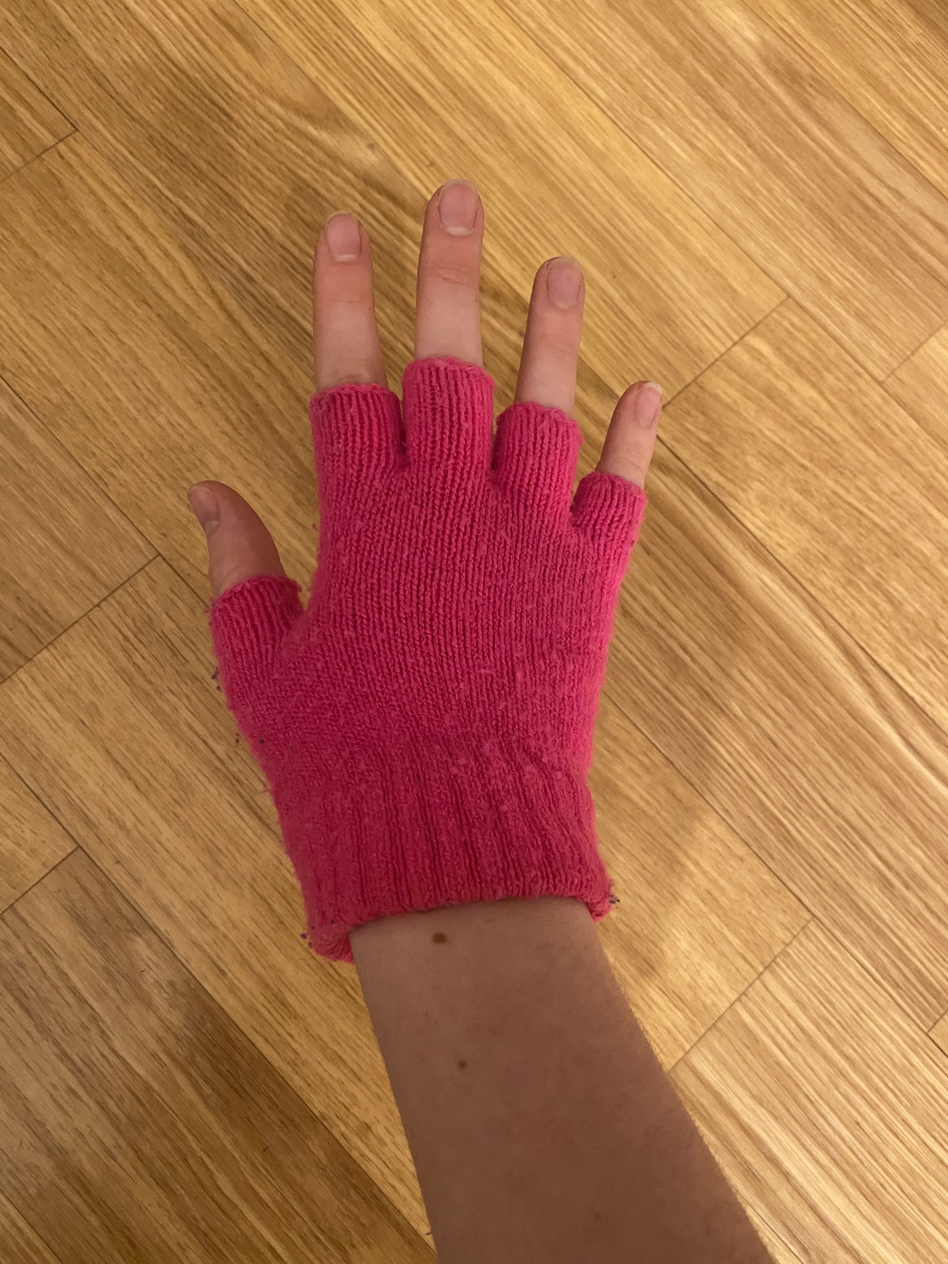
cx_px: 474
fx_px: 949
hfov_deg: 53.1
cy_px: 632
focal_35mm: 26
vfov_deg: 67.3
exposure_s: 1/50
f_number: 1.8
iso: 400
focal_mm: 4.25
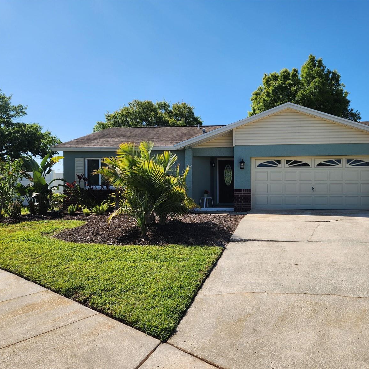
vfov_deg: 57.3
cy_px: 189
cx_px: 245
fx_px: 338
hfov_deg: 56.1
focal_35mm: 28
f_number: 1.8
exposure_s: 1/1936
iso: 20
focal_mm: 5.4
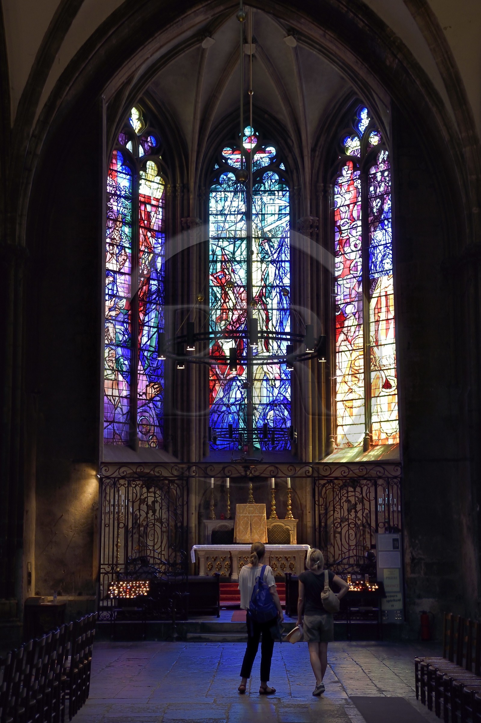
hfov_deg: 22.6
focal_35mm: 60
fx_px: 1203
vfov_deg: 33.4
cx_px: 240
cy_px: 362
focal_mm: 60
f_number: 6.3
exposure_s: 1/30
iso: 1000
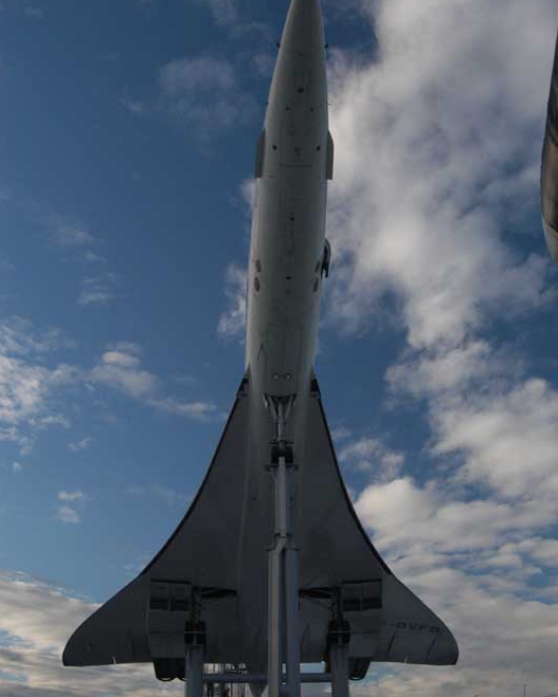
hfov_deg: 36.5
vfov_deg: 44.7
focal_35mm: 41
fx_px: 847
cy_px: 297
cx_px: 280
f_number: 9
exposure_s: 1/320
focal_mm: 24
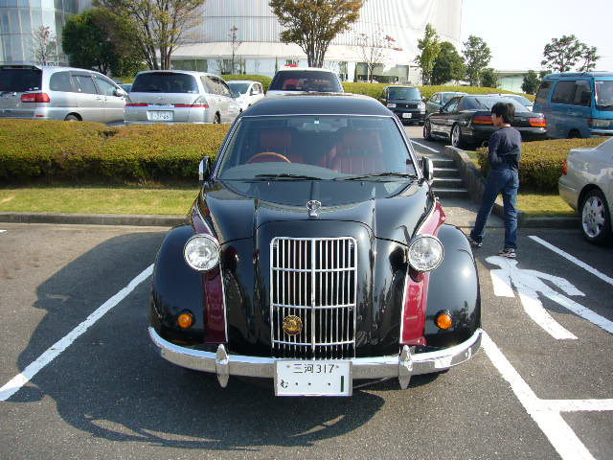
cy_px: 230
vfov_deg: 49.7
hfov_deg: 63.4
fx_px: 496
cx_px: 306
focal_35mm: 28
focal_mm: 4.6
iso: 80
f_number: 5.6
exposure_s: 1/160
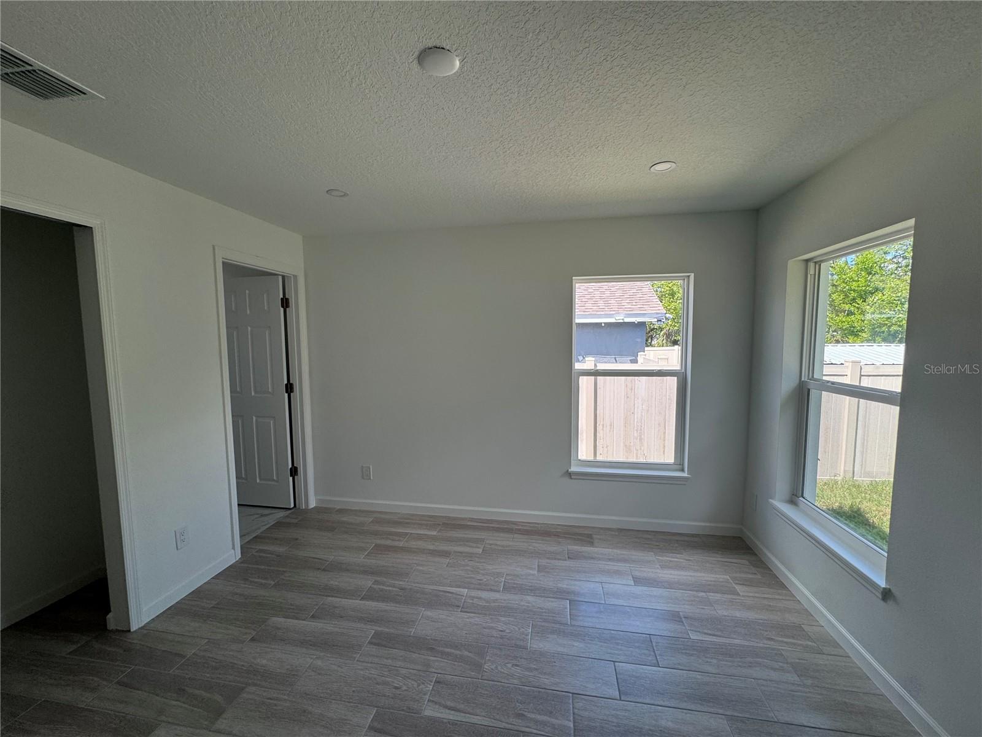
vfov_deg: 85.7
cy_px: 368
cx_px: 491
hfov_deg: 102.1
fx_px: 397
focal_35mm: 14
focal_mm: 2.22
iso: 40
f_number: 2.2
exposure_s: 1/115
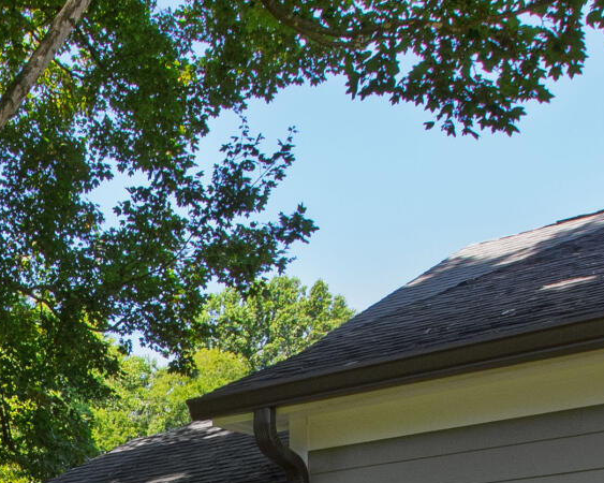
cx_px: -139
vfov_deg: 18.3
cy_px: 704
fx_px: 1340
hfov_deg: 23.1
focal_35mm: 75
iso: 320
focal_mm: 10
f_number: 8
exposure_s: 1/100
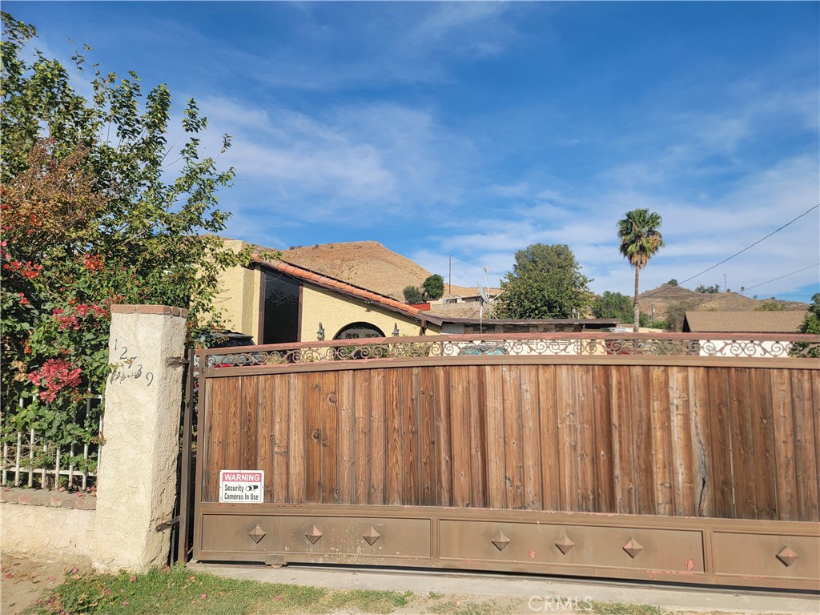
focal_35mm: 24
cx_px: 410
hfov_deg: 71.6
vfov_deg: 56.8
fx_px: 569
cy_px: 308
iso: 16
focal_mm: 6.7
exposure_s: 1/1235
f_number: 1.8
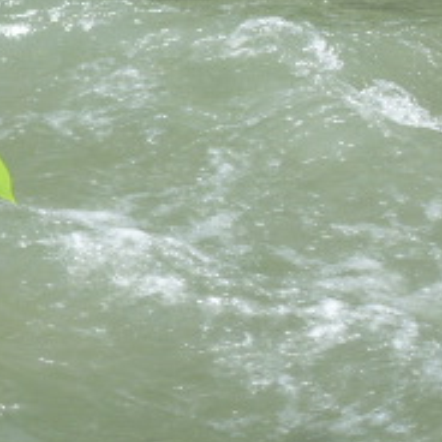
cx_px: -77
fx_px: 4608
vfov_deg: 5.5
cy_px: -62
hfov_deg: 5.5
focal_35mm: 319
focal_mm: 18.7
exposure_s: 1/320
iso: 125
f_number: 5
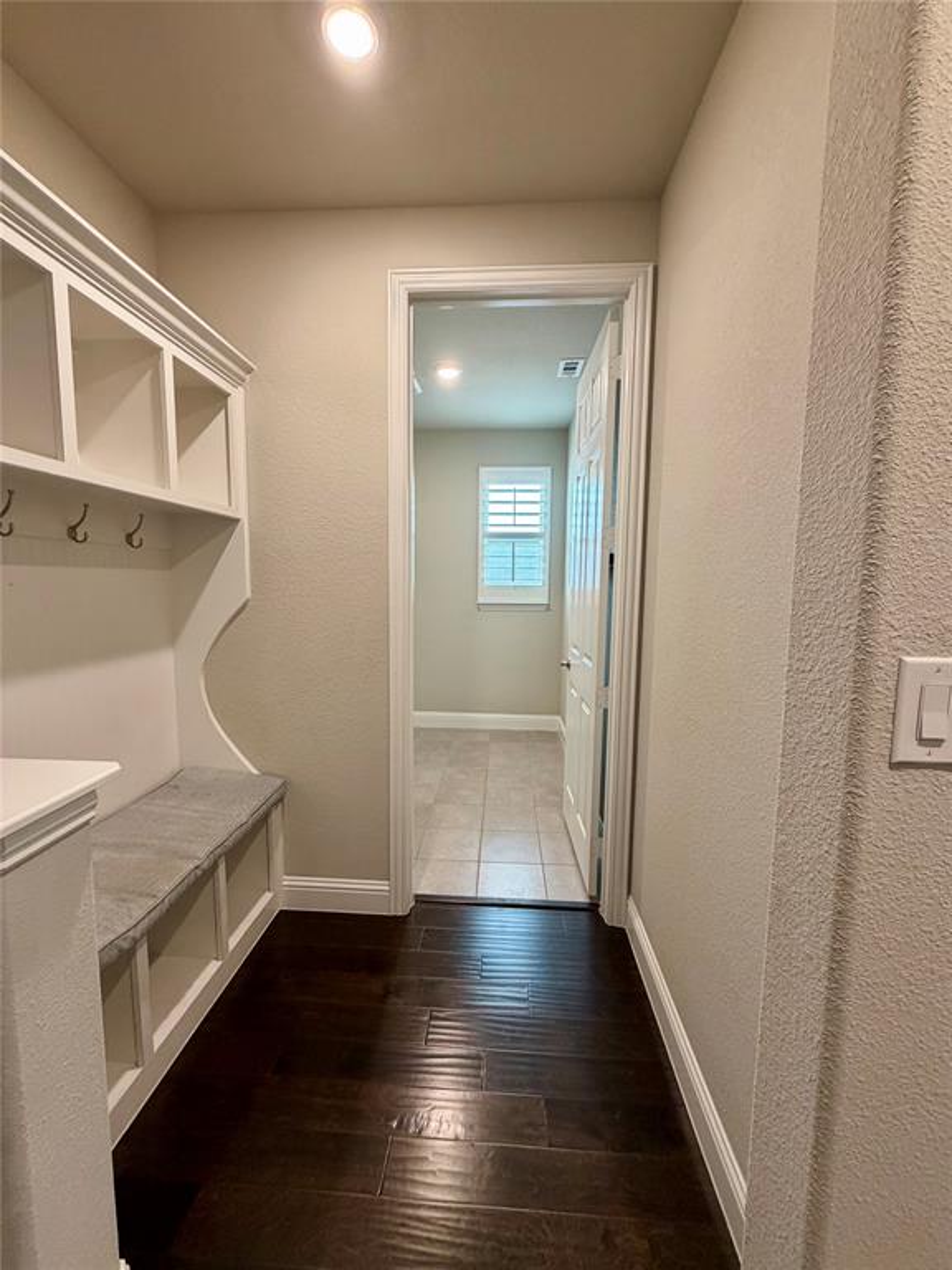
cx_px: 476
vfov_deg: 102.1
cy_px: 635
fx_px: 513
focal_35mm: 14
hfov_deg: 85.7
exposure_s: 1/60
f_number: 2.2
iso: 200
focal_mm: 2.22
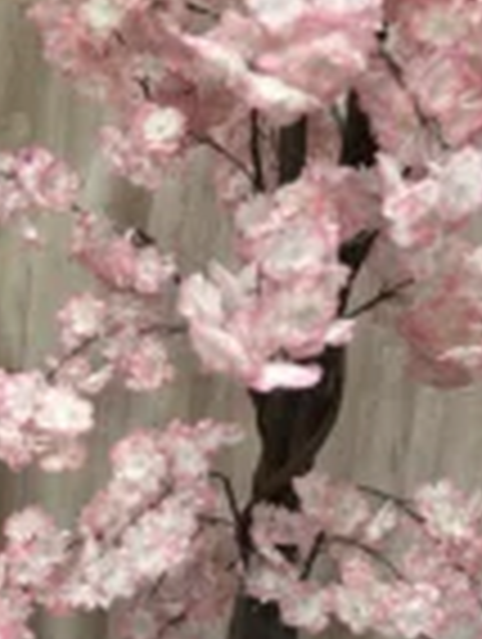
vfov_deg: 26.6
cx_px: -153
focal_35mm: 73
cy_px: 274
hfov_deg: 18.7
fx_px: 1351
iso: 100
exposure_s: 1/100
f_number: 1.6
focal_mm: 6
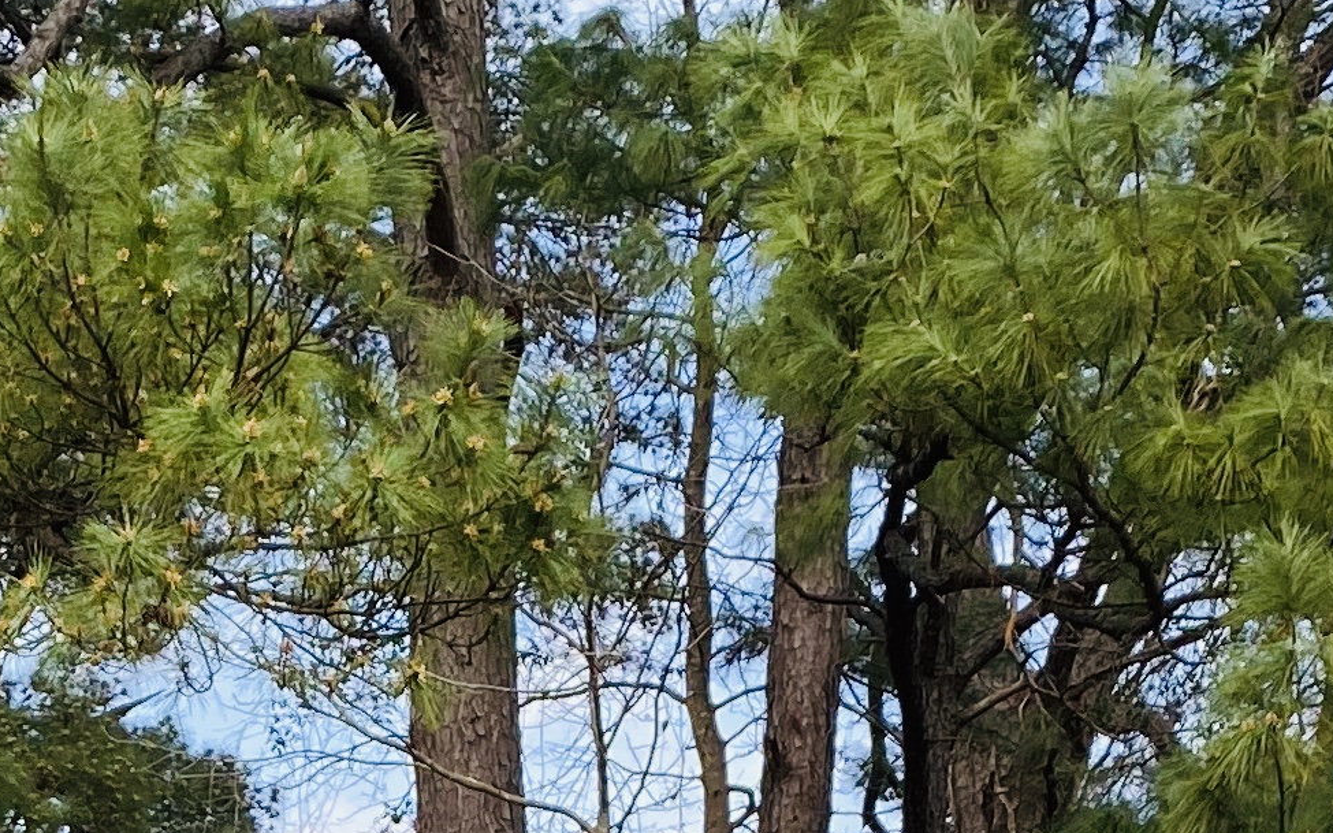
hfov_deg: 17.9
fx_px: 4141
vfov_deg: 10.6
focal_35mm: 114
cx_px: 57
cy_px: 1604
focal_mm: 4.25
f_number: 1.8
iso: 32
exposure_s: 1/517
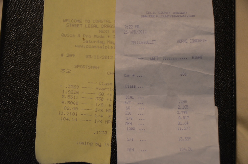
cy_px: 82
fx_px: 567
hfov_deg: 24.7
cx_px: 124
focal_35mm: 82
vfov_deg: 16.5
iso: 800
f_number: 4.8
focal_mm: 55
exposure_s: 1/40
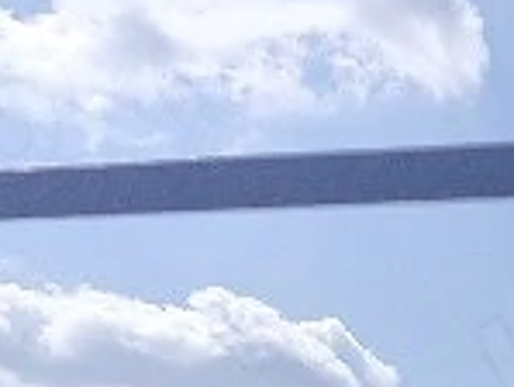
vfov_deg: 7.9
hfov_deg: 12.1
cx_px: 811
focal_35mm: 154
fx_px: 2289
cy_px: 1278
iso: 50
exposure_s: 1/3333
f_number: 1.8
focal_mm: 5.54
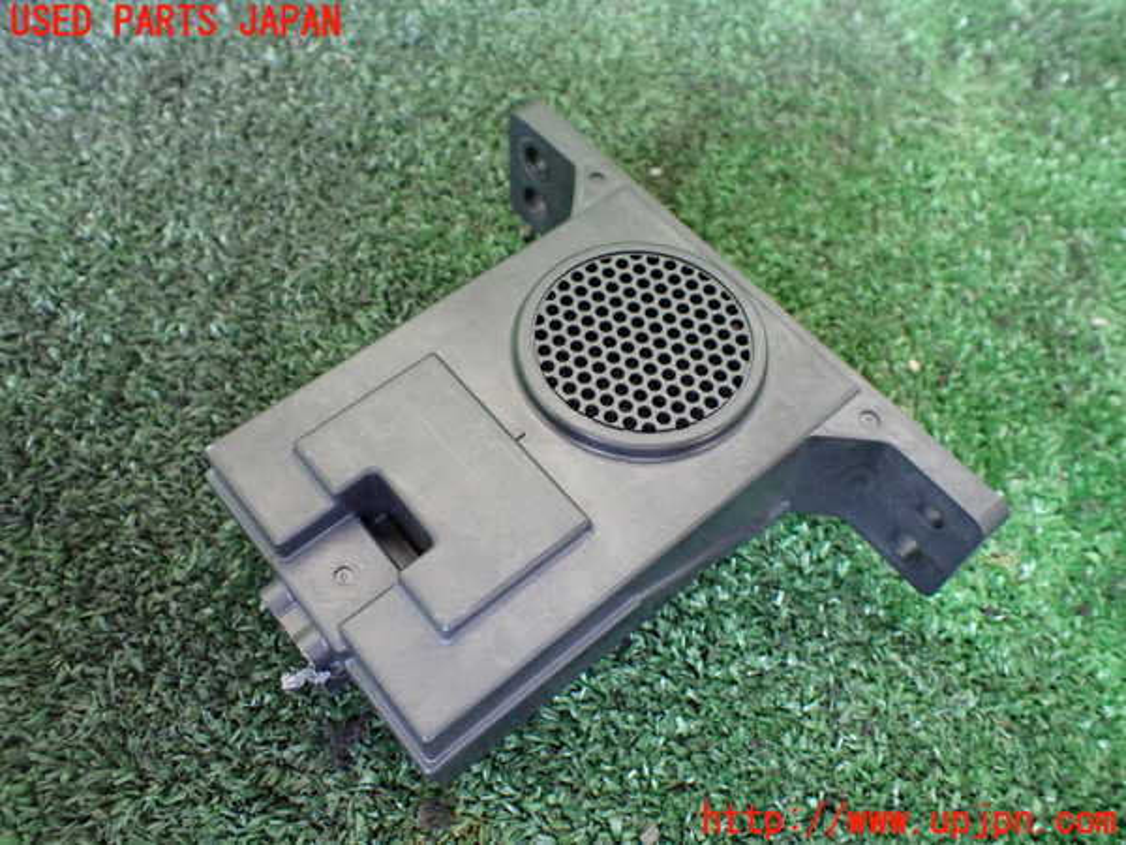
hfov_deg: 60.0
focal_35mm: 30
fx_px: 976
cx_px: 563
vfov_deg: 46.8
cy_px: 422
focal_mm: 5.4
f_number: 2.3
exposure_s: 1/50
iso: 800
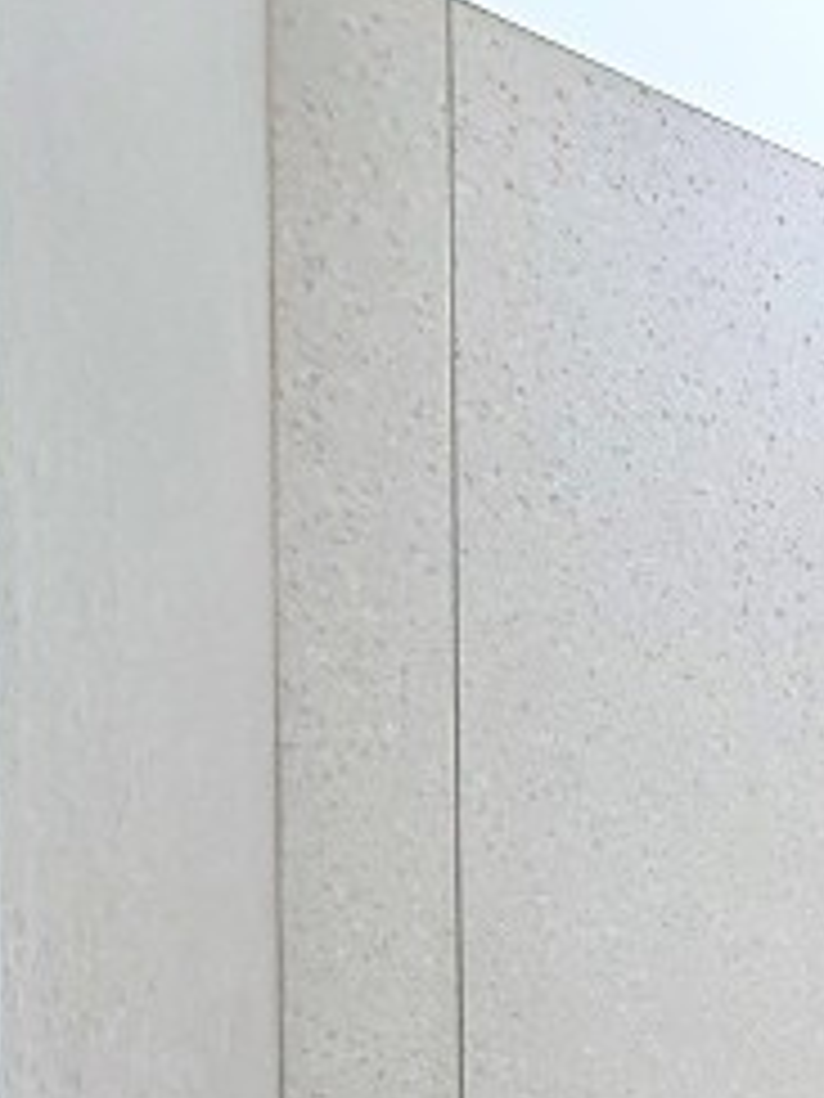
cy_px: 1485
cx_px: 1202
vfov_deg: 31.3
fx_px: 1397
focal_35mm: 44
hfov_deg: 25.6
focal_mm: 2.22
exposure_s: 1/60
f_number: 2.2
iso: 500
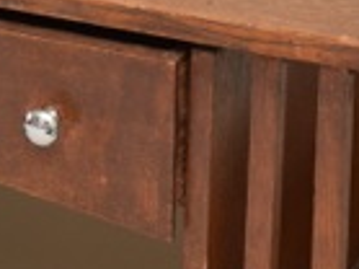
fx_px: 3305
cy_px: 30
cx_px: -41
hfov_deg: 6.2
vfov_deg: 4.6
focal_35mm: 319
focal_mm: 48
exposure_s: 1/125
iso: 800
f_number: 5.6
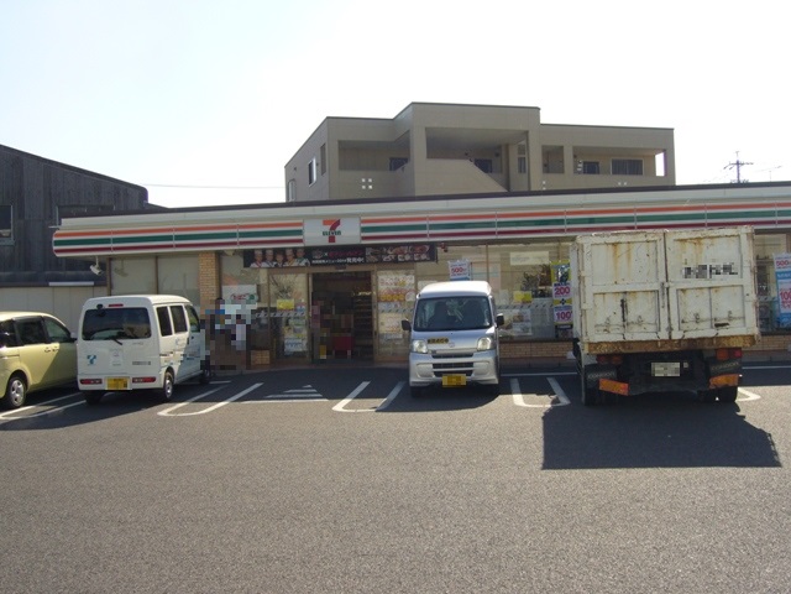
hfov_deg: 46.8
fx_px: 914
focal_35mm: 40
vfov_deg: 36.0
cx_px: 396
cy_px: 297
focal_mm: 6.6
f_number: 6
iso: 80
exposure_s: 1/320
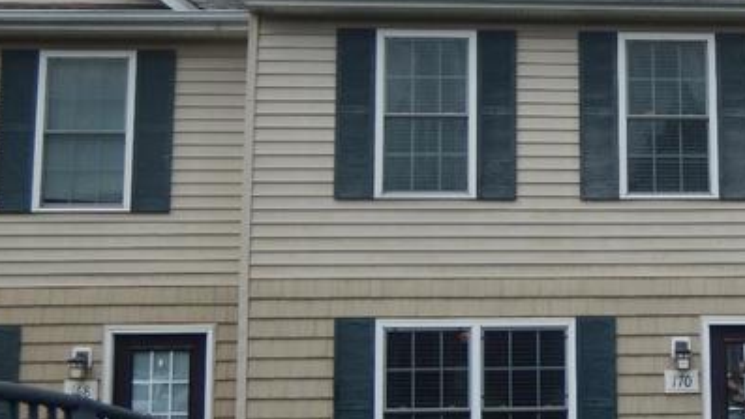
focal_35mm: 68
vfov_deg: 17.7
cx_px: 610
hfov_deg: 30.2
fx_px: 1343
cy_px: 163
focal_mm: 5.7
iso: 125
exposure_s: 1/800
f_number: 3.8
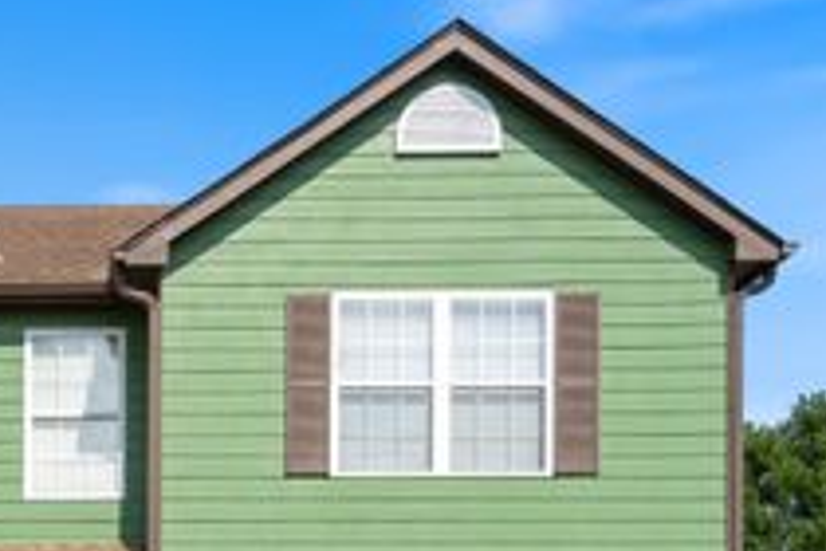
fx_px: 1422
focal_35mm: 62
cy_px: 529
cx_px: 12
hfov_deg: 30.3
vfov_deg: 21.3
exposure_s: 1/1000
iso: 800
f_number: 9.5
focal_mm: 26
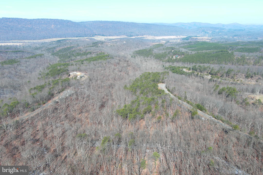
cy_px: 88
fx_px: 212
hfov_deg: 63.7
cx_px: 132
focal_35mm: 29
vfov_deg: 45.0
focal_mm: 10.57
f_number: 2.8
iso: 100
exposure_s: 1/561
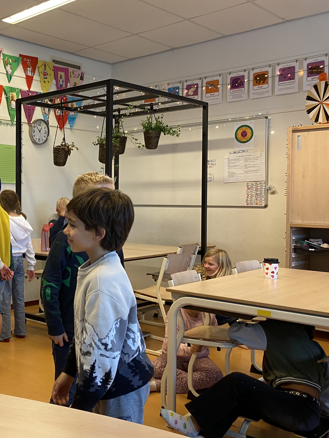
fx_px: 507
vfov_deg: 46.8
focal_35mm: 40
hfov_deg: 32.8
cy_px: 217
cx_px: -6
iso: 80
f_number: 1.8
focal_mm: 4.25
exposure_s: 1/50
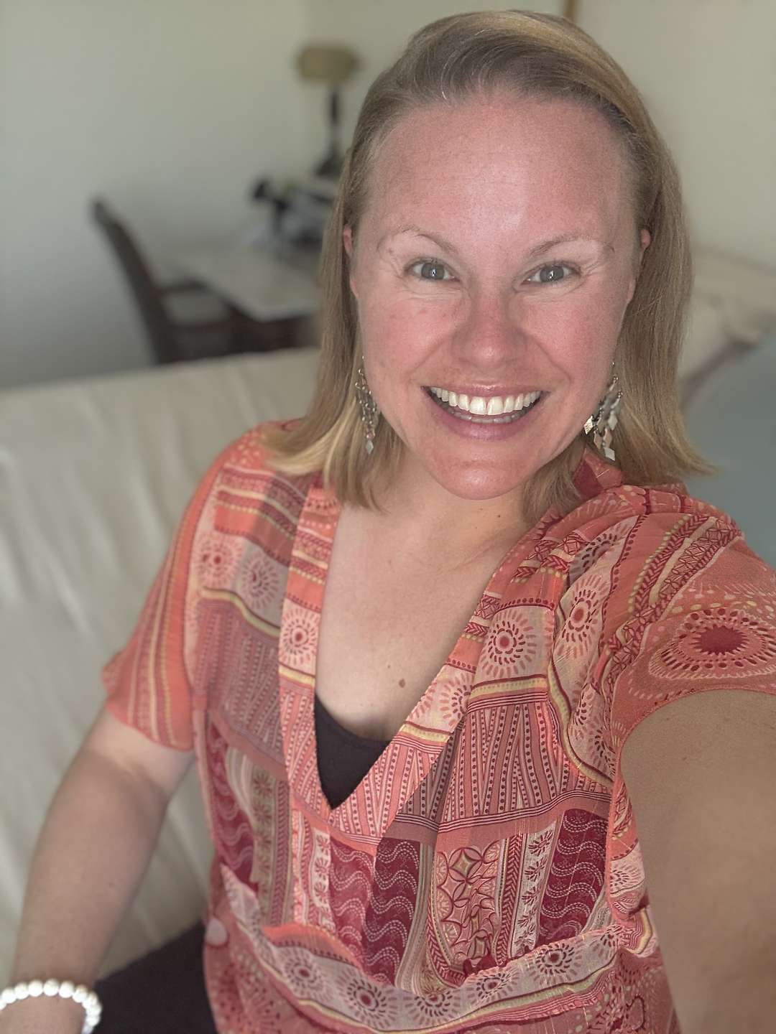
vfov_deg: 60.0
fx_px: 897
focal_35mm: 30
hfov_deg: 46.8
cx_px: 388
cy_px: 517
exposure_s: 1/60
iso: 80
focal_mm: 2.69
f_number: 1.9
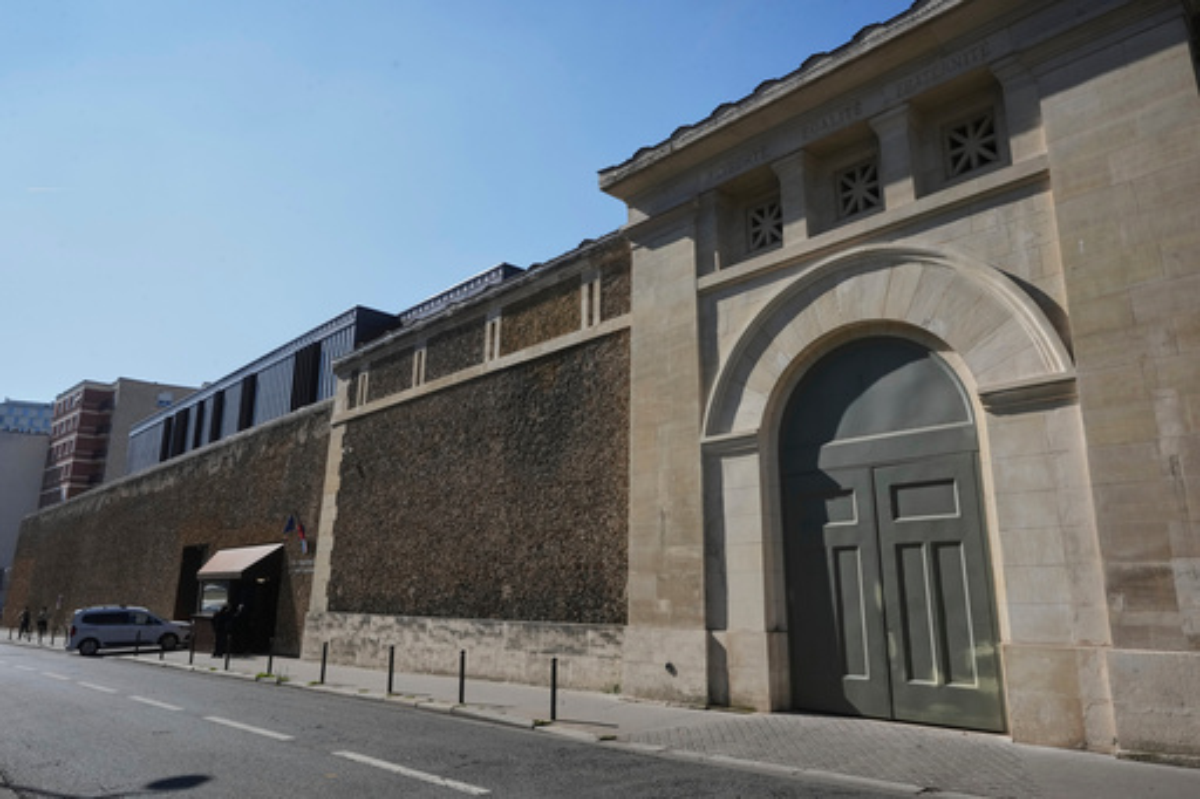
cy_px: 400
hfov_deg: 73.8
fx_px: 800
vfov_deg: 53.1
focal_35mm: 24
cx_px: 600
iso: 800
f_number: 16
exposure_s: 1/640
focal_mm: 24
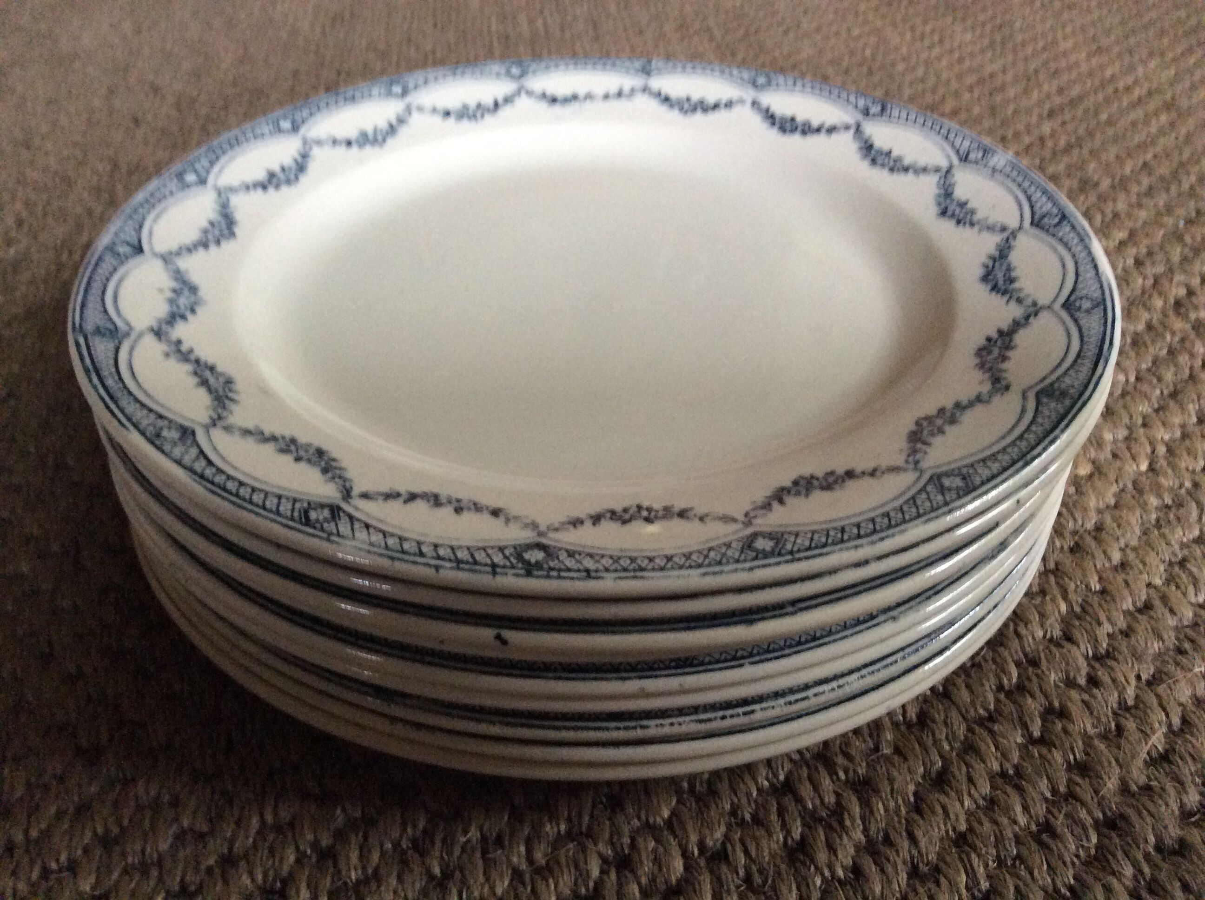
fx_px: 1112
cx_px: 602
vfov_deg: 44.1
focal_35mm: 32
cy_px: 450
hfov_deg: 56.9
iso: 200
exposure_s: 1/25
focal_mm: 3.3
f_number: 2.4
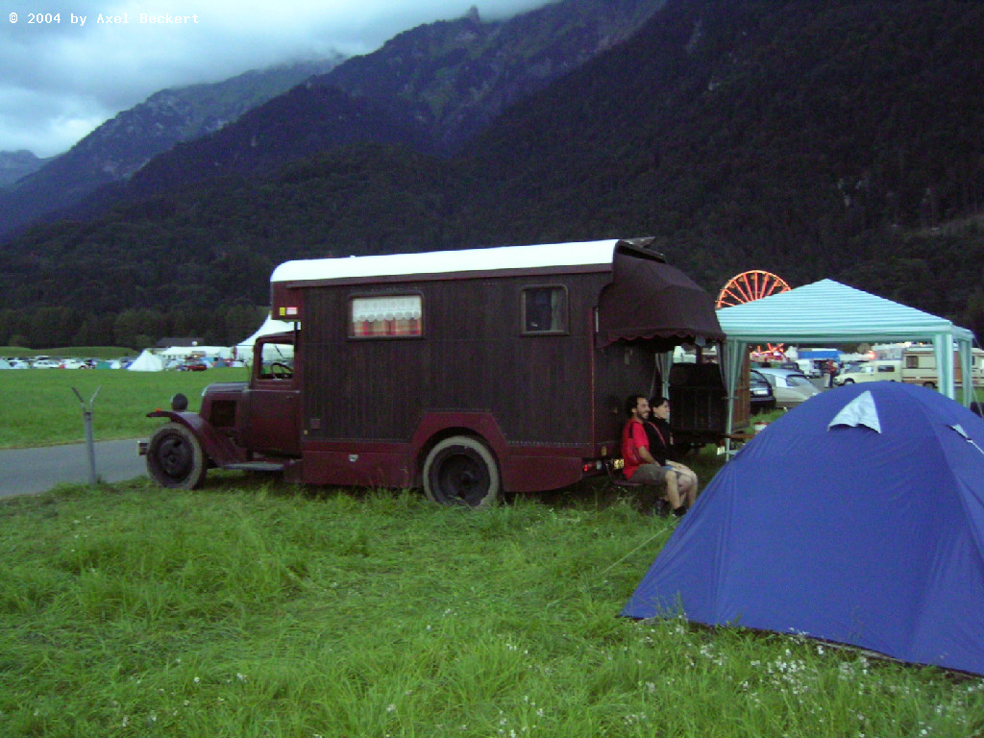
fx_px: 1023
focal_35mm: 36
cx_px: 492
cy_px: 369
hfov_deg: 51.4
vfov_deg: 39.7
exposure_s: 1/30
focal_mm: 5.6
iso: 200
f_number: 2.8
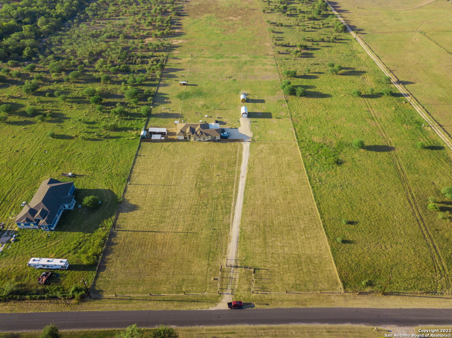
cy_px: 169
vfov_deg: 53.0
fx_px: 339
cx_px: 226
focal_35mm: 26
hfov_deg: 67.3
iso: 124
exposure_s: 1/30
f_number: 2.2
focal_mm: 4.73
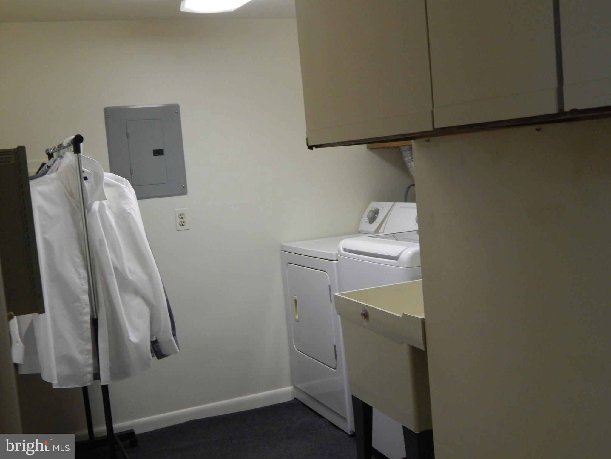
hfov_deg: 43.9
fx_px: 759
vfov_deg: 33.6
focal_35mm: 43
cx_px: 306
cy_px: 230
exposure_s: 1/60
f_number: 3.6
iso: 400
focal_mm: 7.7
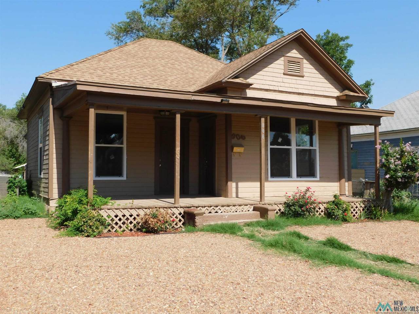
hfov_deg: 51.4
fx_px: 436
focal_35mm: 36
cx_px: 210
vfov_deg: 39.7
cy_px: 157
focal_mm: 6.3
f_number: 3.5
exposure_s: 1/1250
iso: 125
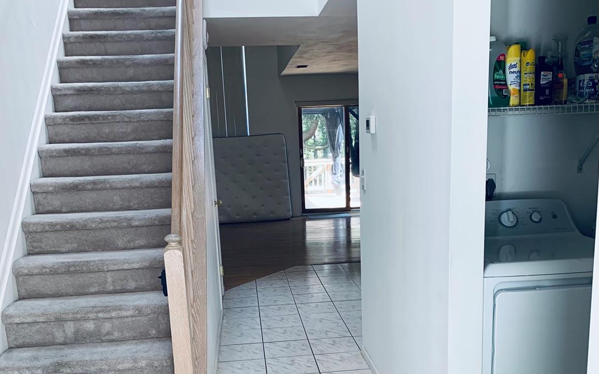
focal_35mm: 37
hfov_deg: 52.7
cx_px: 298
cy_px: 270
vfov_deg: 33.9
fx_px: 604
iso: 100
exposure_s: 1/84
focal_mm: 4.25
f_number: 1.8
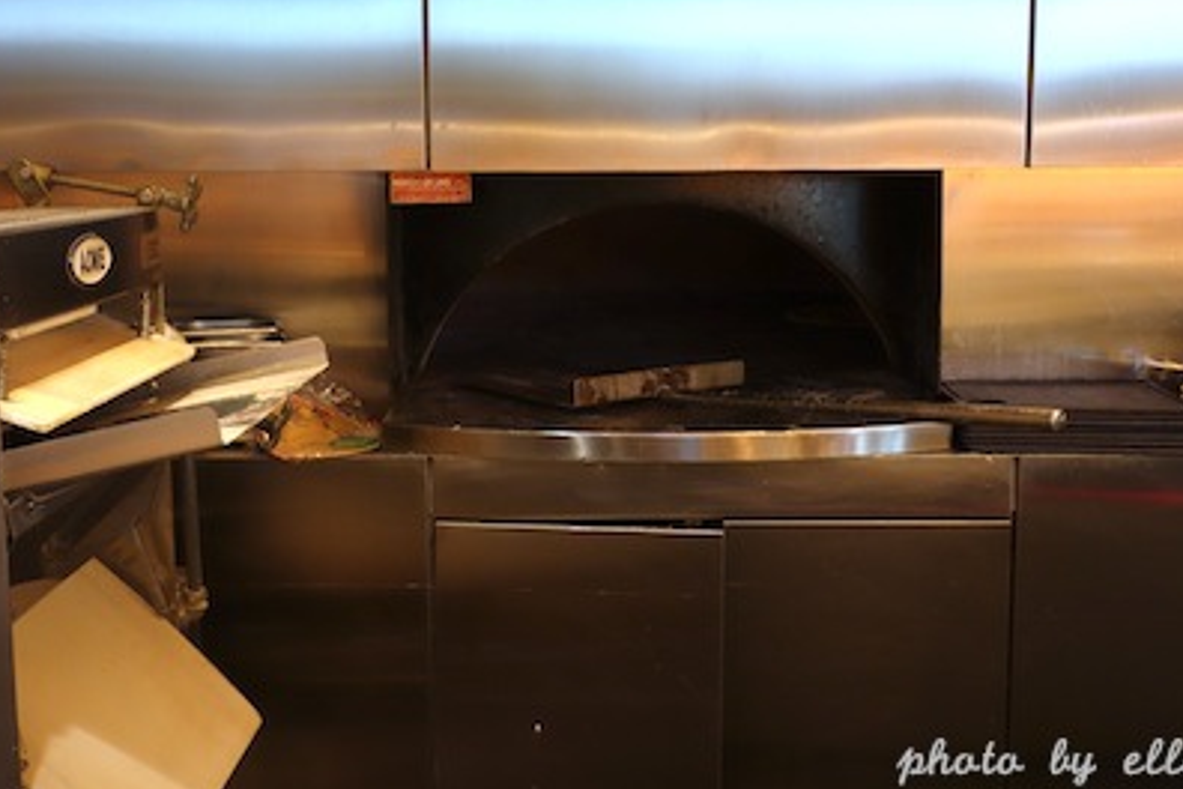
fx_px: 1643
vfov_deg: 27.0
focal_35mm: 50
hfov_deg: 39.6
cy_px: 359
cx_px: 583
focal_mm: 16.2
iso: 800
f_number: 3.2
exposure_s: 1/13
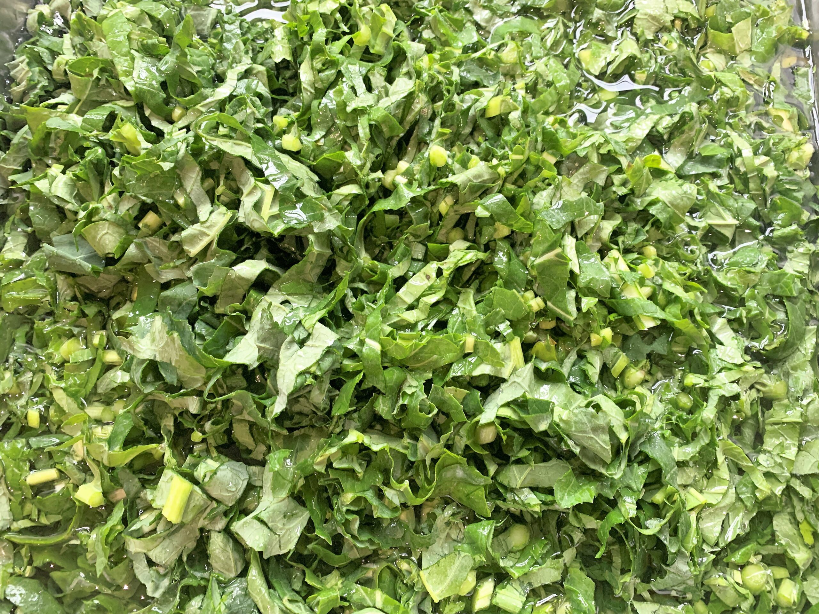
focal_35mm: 26
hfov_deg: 67.3
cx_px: 410
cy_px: 307
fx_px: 615
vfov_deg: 53.1
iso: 320
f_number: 1.8
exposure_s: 1/50
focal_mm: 4.25
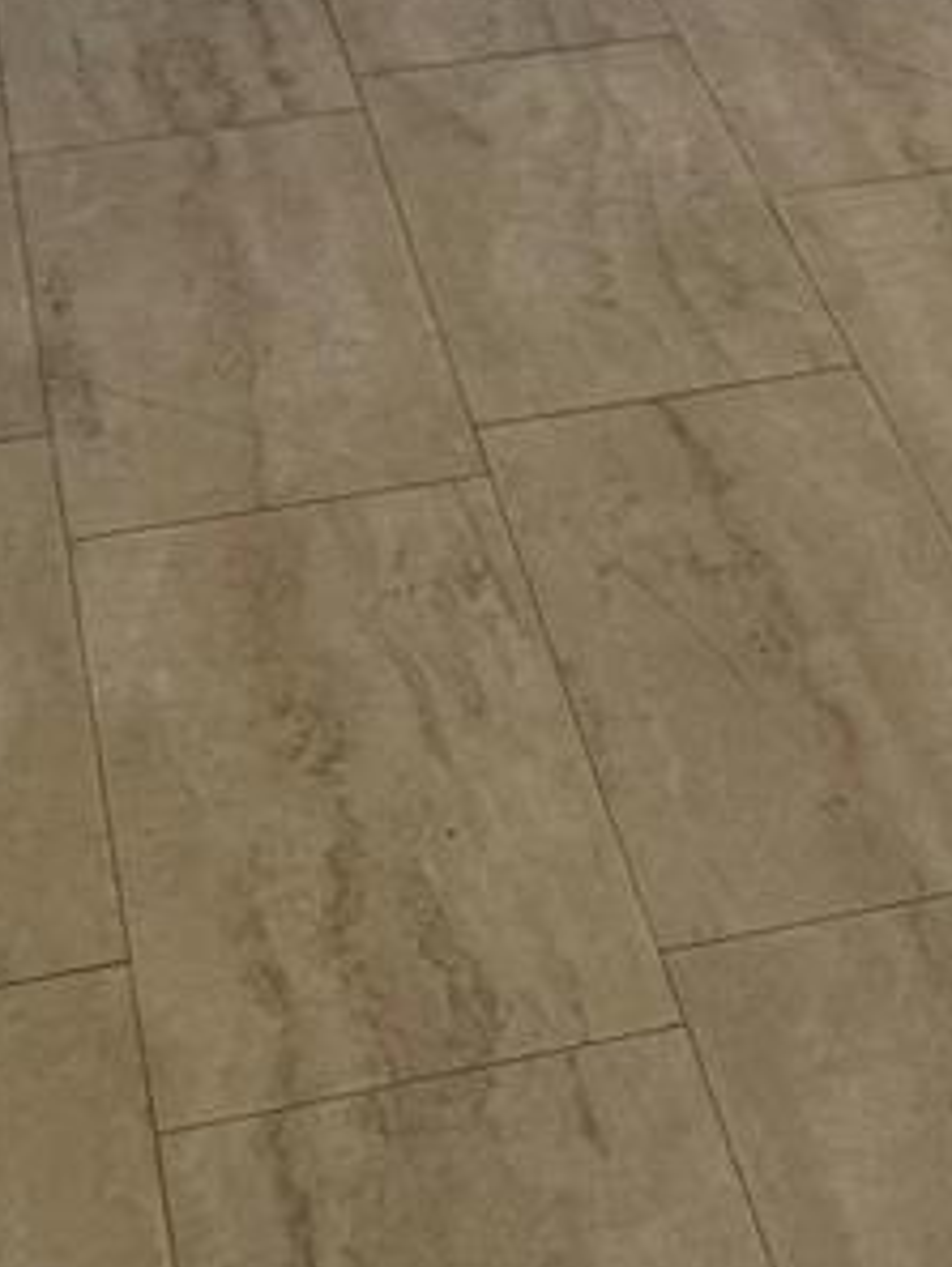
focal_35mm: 97
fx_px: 3554
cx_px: 1007
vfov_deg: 17.2
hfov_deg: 14.9
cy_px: -883
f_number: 1.78
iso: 80
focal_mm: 6.76
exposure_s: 1/161
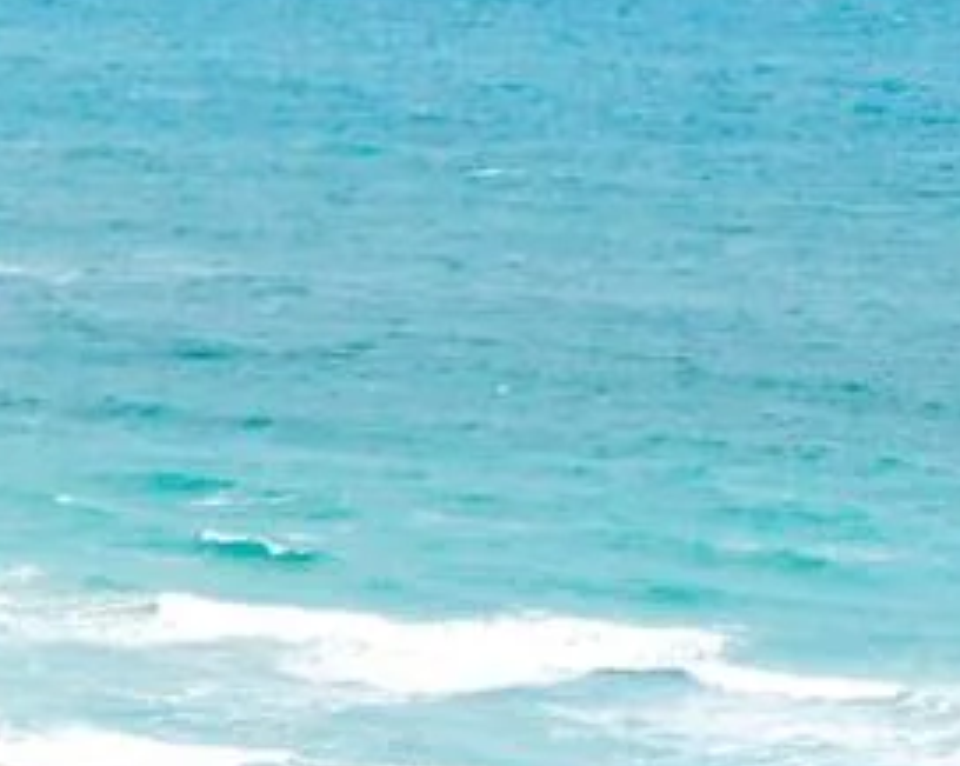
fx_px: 5620
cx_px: -854
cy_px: 1911
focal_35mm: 198
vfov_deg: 7.3
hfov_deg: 9.2
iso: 100
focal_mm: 10.26
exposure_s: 1/320
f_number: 5
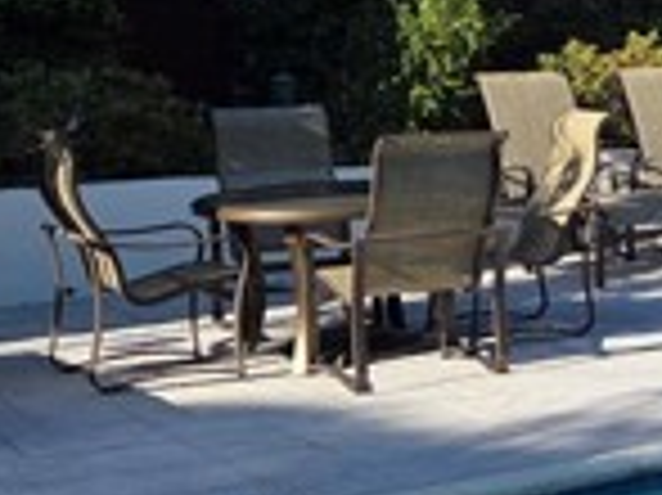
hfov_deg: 16.8
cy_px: 158
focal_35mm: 100
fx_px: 1911
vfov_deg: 14.7
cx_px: 1135
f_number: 1.8
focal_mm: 5.4
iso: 80
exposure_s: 1/3059
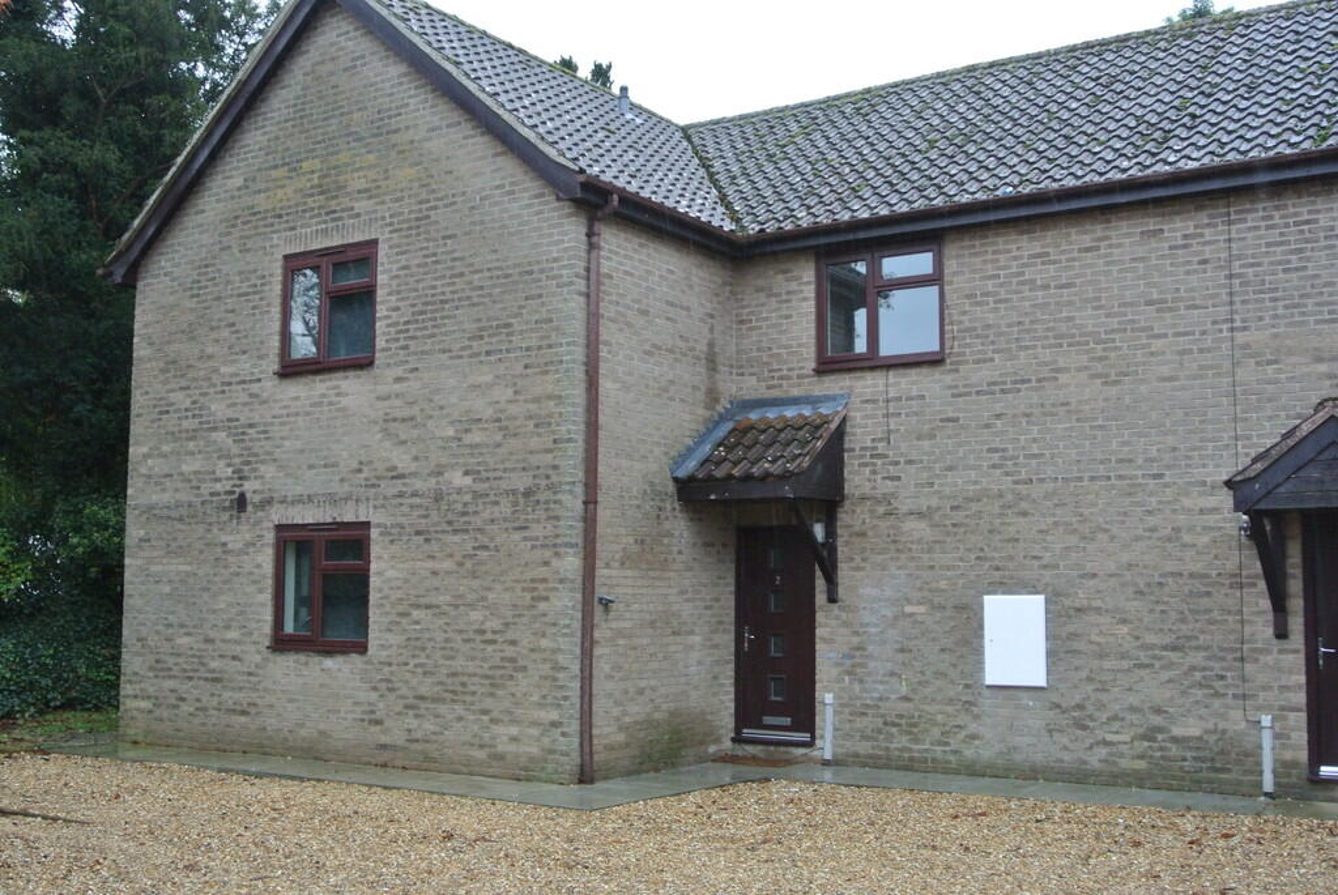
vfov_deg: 34.3
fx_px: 1451
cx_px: 669
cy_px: 448
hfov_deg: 49.5
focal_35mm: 39
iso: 800
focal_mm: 14.5
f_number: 4
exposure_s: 1/60
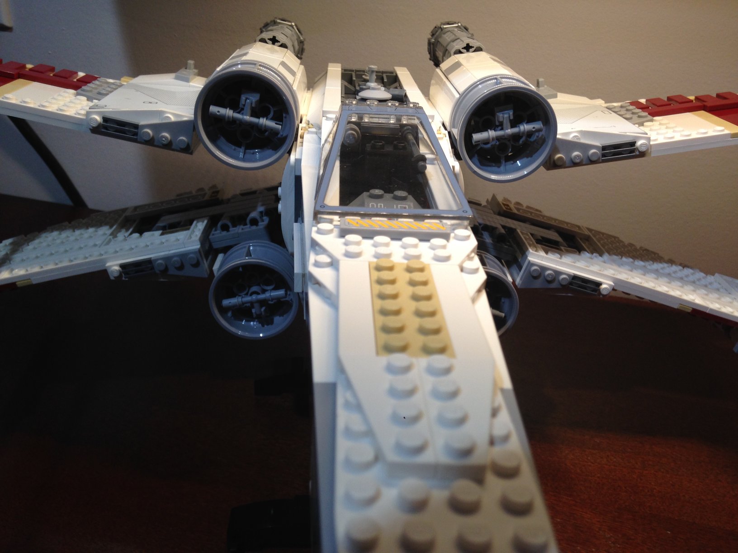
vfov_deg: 42.9
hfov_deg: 55.4
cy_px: 276
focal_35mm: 33
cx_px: 369
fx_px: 704
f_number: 2.4
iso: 64
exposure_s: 1/40
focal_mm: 4.12
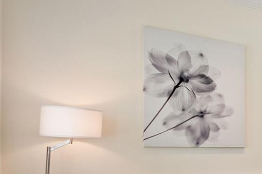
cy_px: 146
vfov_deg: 27.3
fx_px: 349
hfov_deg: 27.0
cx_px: 405
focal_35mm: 48
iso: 400
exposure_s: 1/25
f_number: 4.5
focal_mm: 10
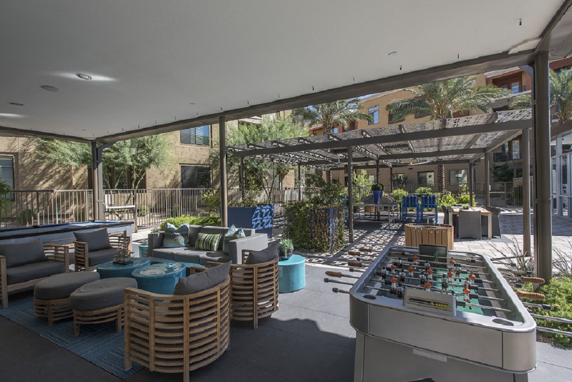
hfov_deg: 93.2
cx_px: 286
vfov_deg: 70.5
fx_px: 270
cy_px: 191
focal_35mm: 17
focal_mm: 17
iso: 100
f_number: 8
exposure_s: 1/160
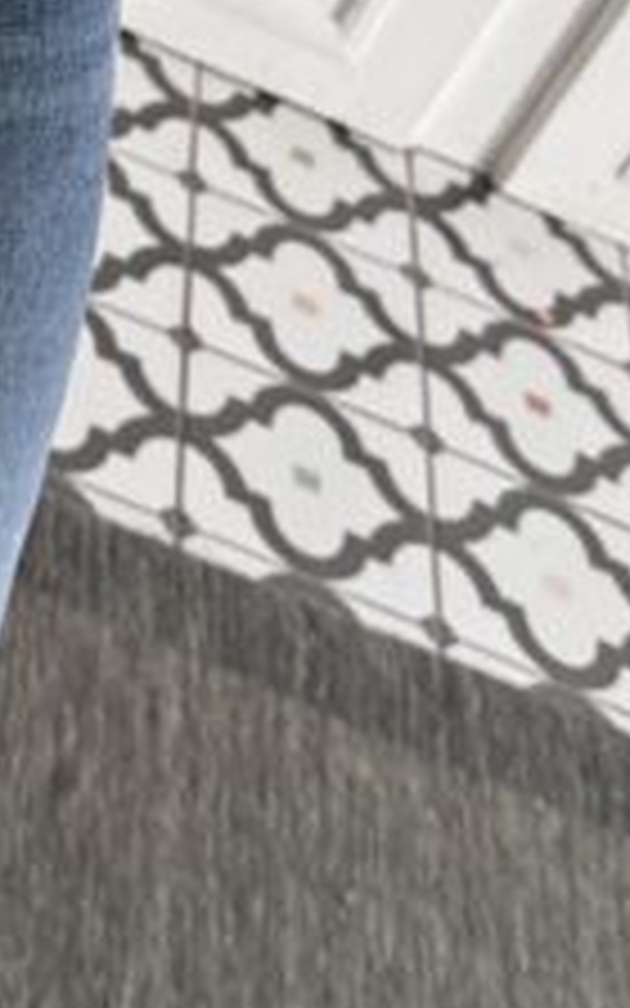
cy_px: -288
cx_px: -189
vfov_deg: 17.9
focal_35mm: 109
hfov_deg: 11.7
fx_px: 2994
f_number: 1.78
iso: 160
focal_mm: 6.76
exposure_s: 1/121
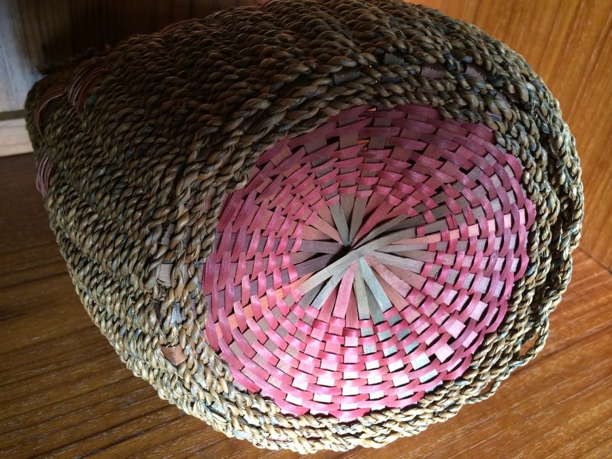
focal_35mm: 30
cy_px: 230
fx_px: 530
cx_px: 306
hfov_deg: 60.0
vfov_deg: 46.8
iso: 125
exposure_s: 1/30
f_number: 2.2
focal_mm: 4.12
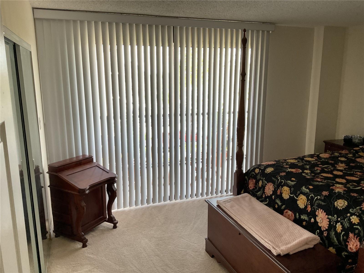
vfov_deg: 48.2
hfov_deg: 61.7
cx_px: 182
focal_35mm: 29
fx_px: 305
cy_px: 136
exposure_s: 1/60
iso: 200
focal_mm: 3
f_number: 1.8
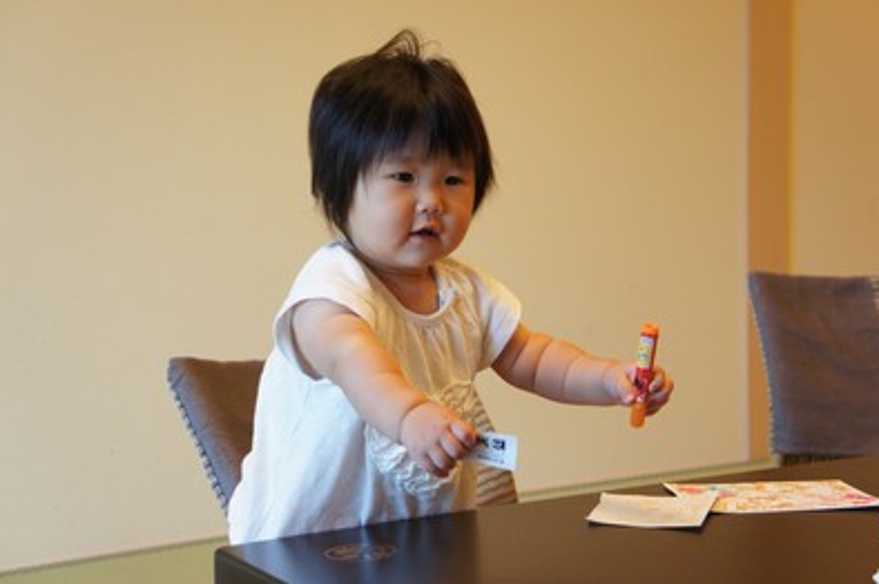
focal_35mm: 67
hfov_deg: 30.1
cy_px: 290
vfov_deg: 20.3
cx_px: 442
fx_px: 1635
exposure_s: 1/80
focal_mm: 44
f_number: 5
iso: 1000
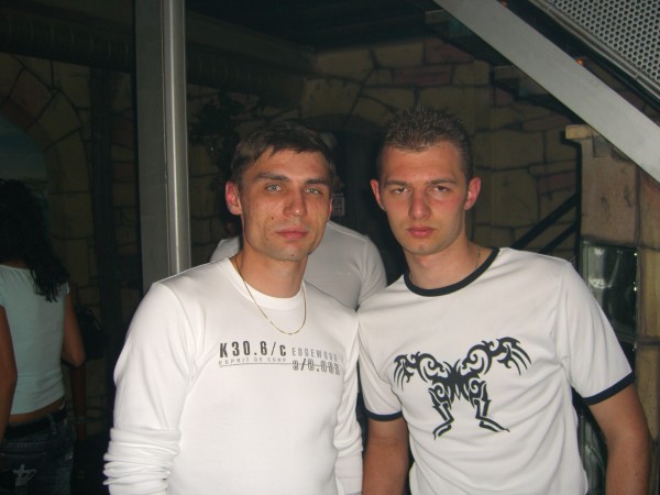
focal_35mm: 38
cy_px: 248
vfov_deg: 37.7
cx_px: 330
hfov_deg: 49.0
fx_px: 725
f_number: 2.8
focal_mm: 7.9
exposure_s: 1/60
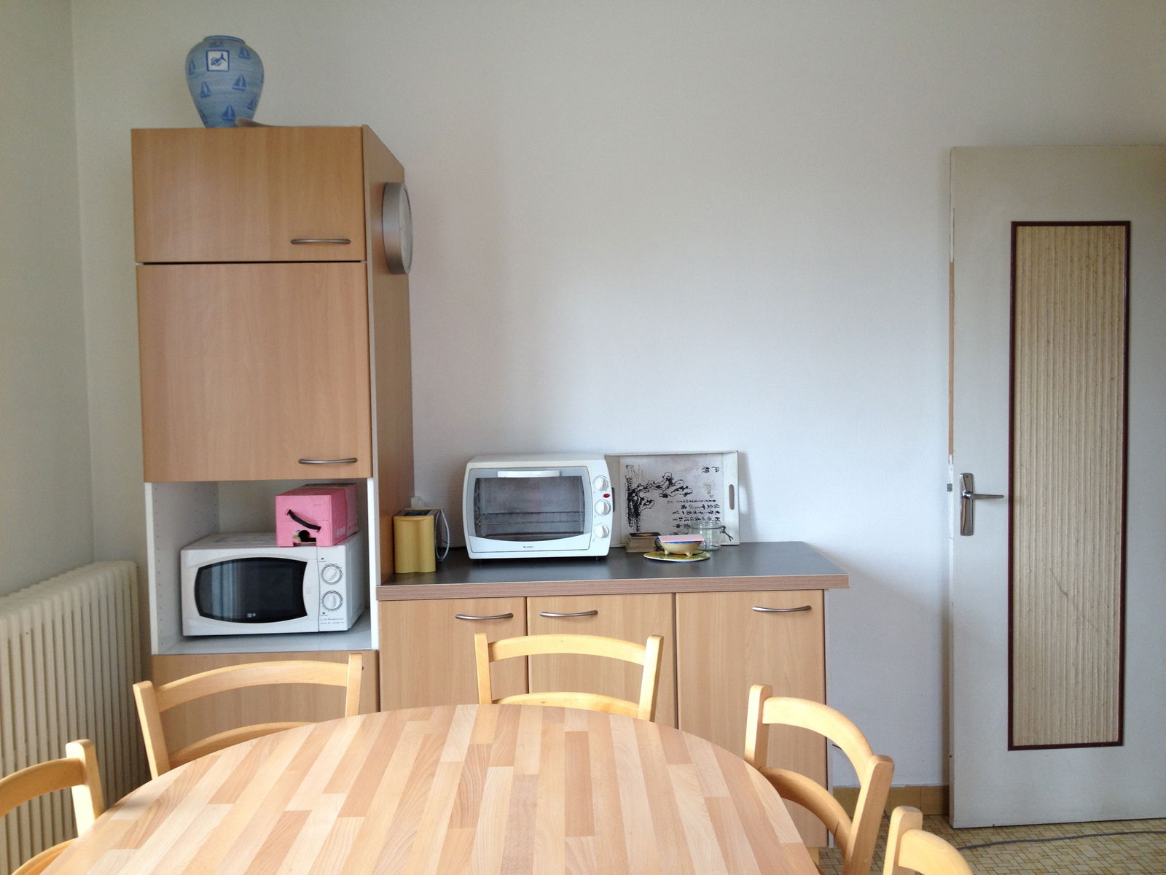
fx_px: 1179
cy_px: 438
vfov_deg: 40.7
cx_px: 583
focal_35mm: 35
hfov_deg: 52.6
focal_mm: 4.28
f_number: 2.4
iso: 50
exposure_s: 1/60
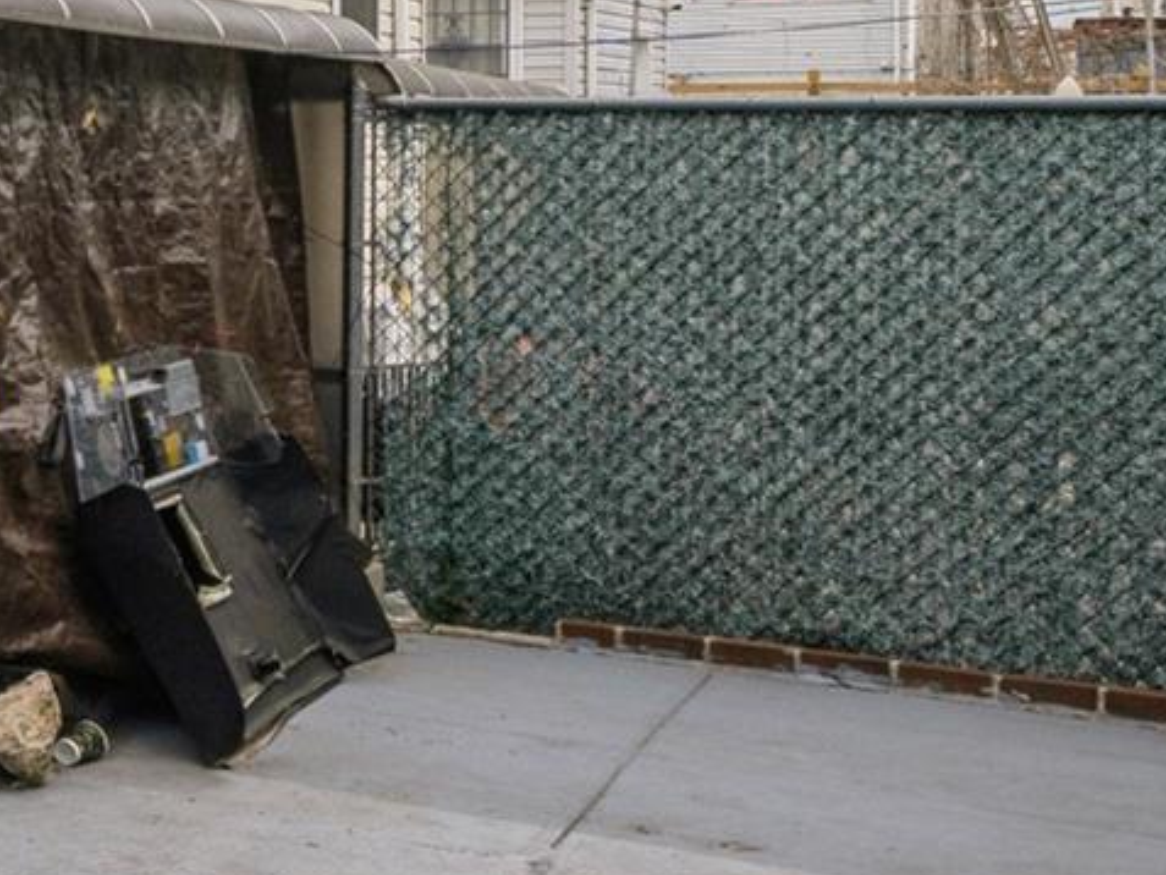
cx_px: -1036
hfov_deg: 19.7
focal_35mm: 66
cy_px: 153
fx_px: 2224
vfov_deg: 21.9
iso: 400
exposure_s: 1/250
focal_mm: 16
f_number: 11
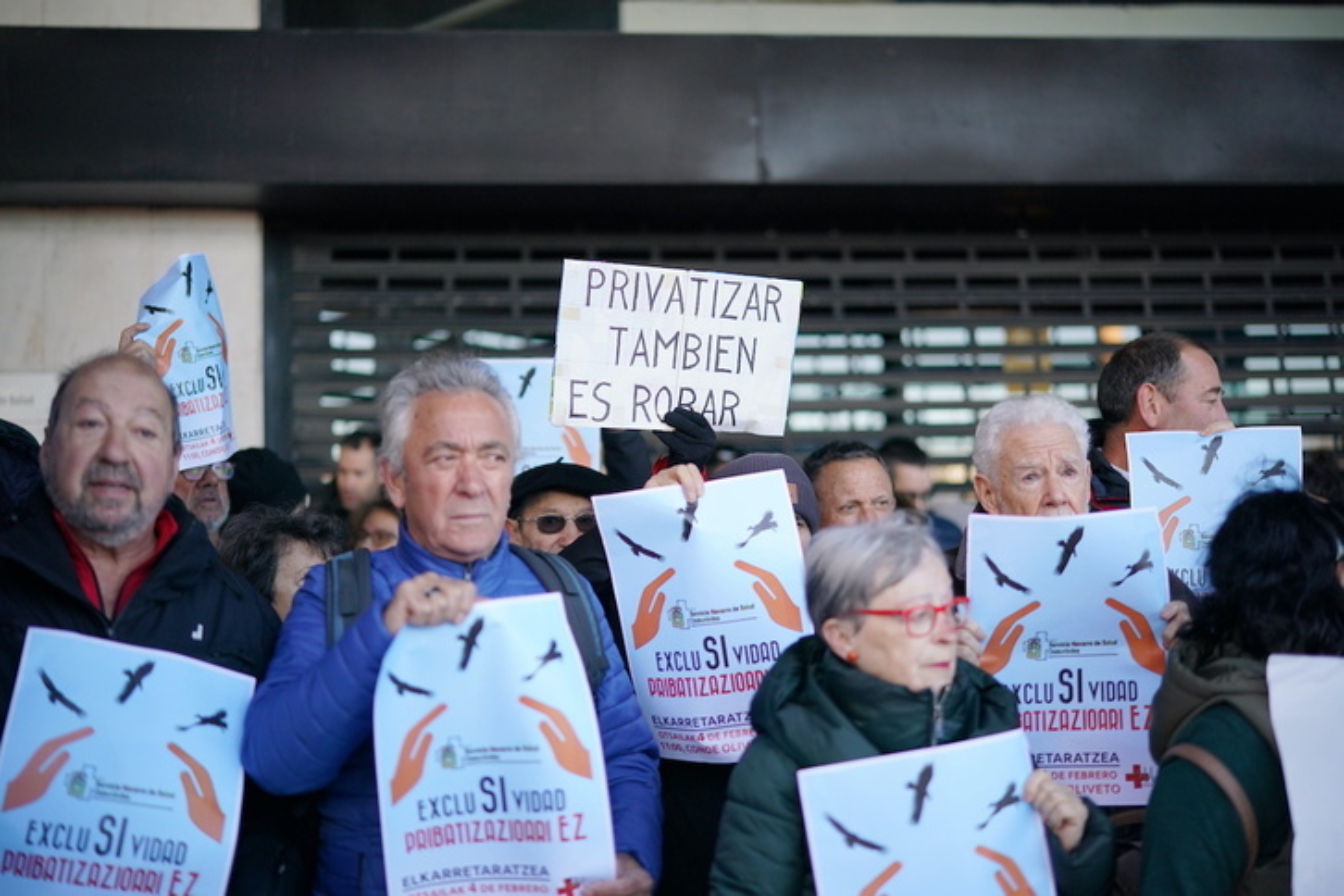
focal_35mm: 50
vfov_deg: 27.0
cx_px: 672
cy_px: 448
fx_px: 1867
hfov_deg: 39.6
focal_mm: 50
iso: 500
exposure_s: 1/2500
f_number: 1.4
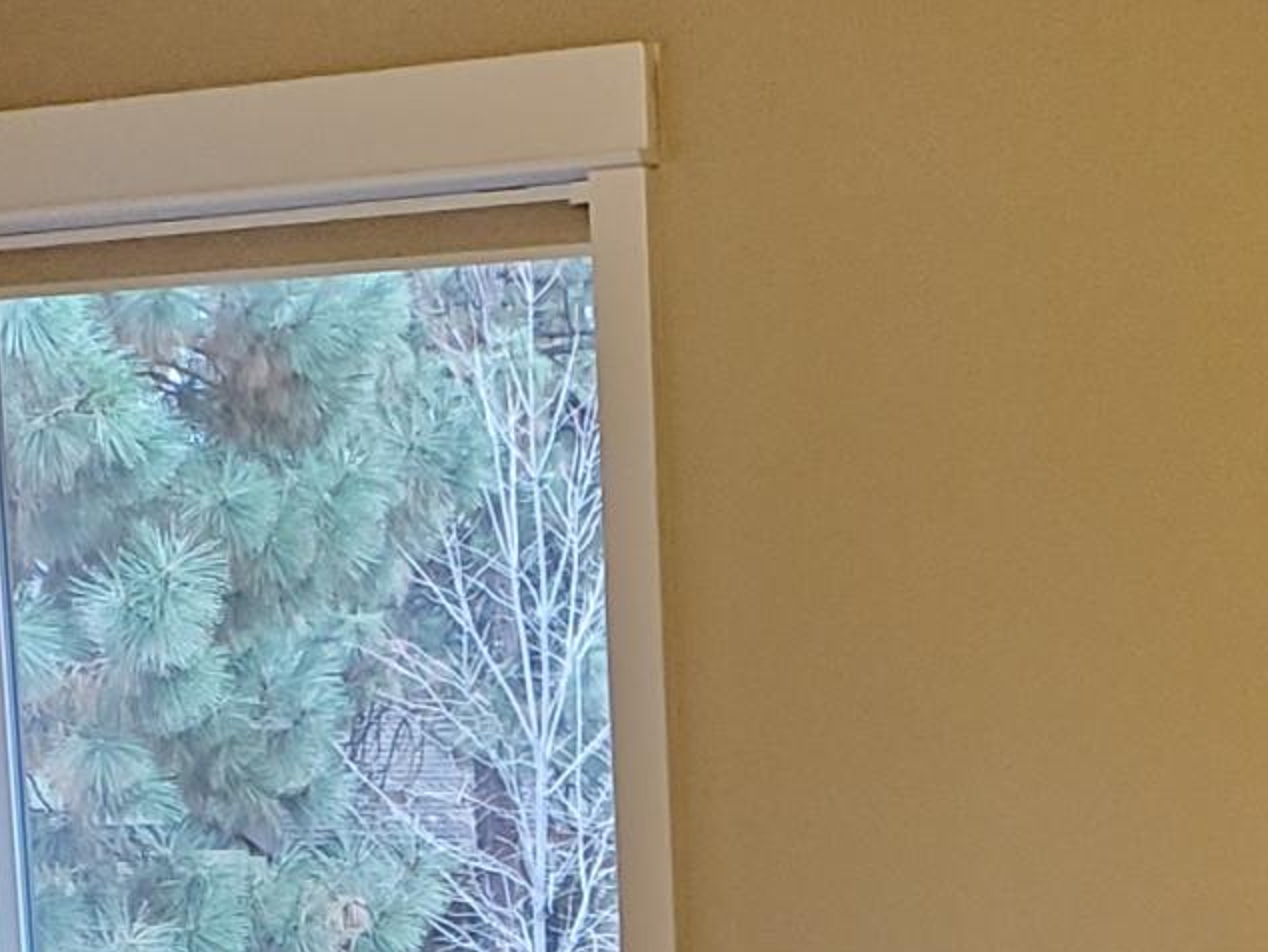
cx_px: 1136
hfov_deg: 15.8
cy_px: 1850
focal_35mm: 123
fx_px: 4507
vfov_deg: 11.0
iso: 200
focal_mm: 4.3
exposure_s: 1/39
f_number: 2.4
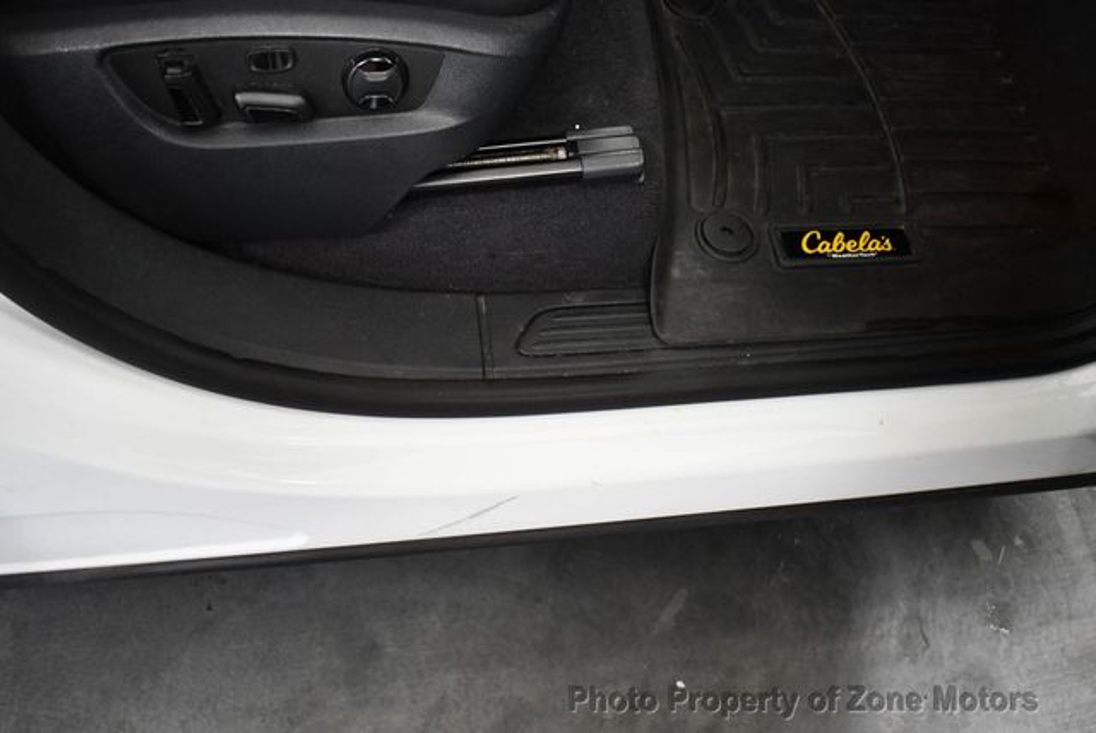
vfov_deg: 36.9
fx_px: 1097
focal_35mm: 36
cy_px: 366
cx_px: 548
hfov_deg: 53.1
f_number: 3.5
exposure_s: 1/125
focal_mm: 18
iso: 2800
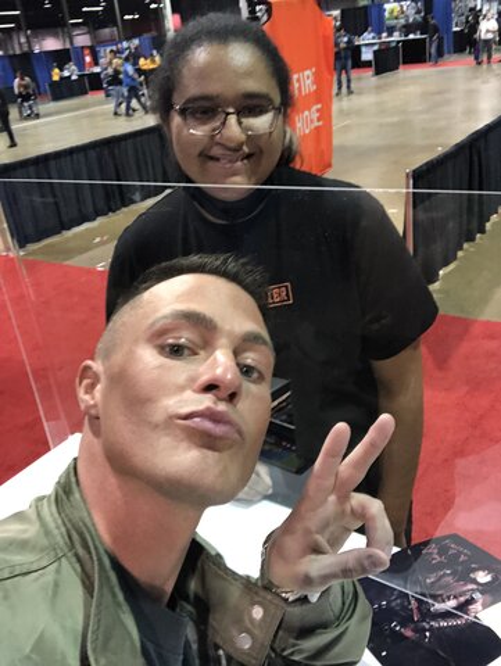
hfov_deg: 44.2
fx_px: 616
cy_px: 333
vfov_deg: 56.8
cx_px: 250
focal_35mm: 32
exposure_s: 1/60
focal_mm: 2.87
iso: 250
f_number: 2.2
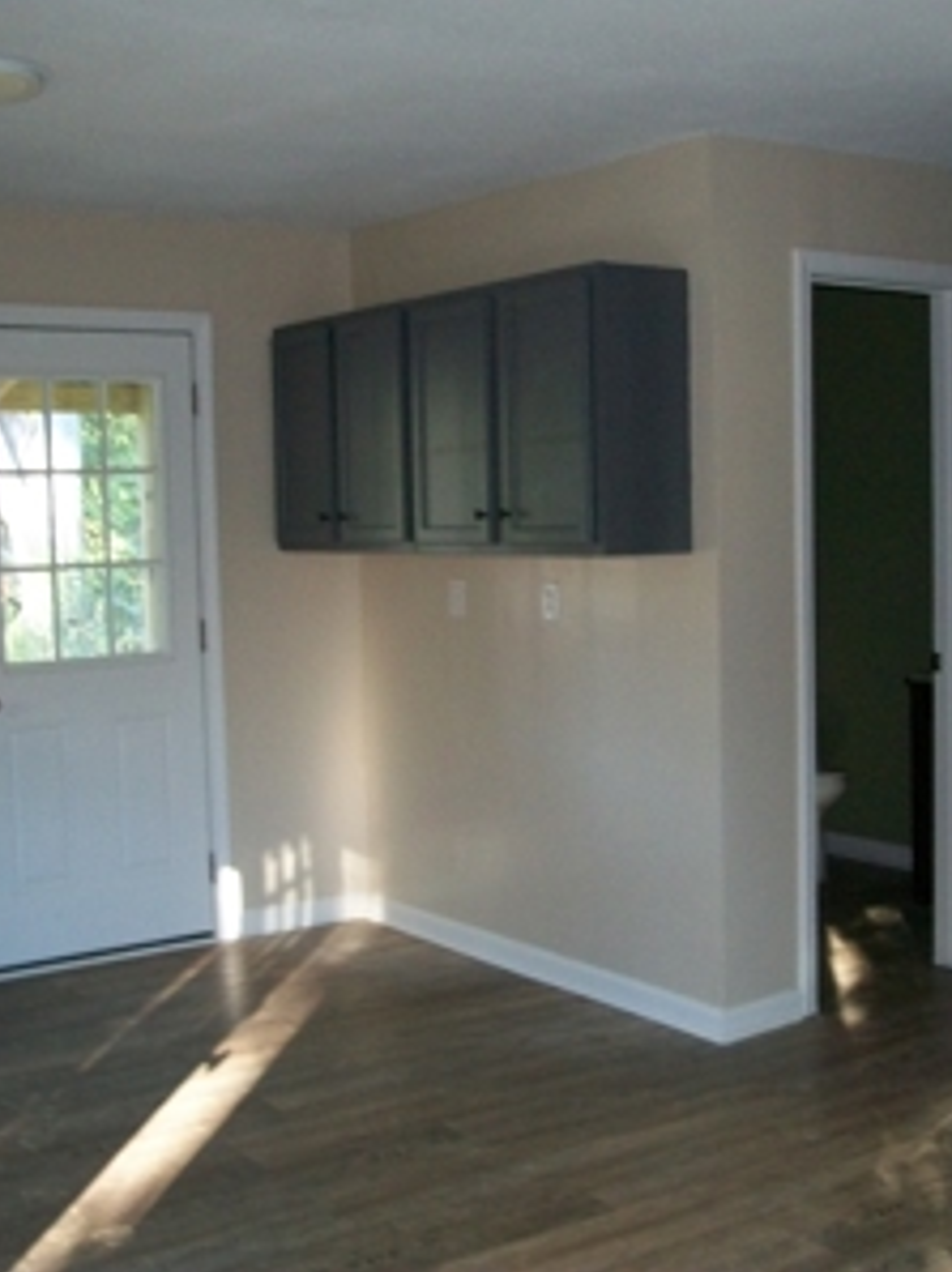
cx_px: 589
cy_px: 636
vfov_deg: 43.9
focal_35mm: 43
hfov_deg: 33.4
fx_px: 1579
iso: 160
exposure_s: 1/30
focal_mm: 5.7
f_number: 2.9
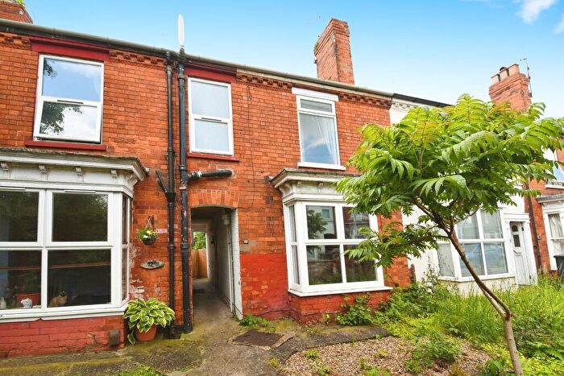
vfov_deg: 77.4
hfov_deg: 100.4
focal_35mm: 15
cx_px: 282
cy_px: 188
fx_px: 235
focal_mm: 10
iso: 800
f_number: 9
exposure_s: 1/320
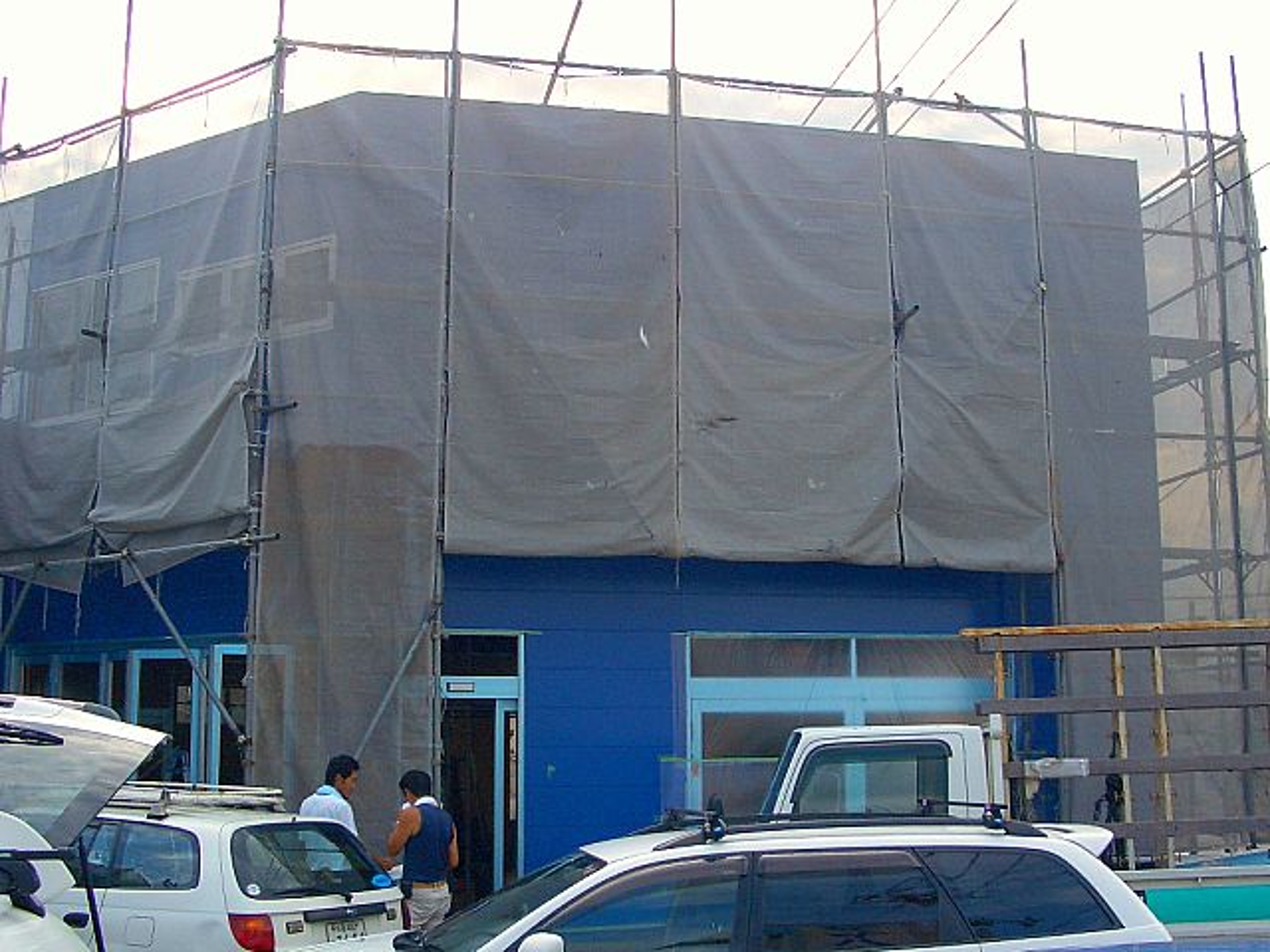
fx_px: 1284
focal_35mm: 35
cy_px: 476
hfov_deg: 52.6
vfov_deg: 40.7
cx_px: 635
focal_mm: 5.8
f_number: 4.3
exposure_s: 1/200
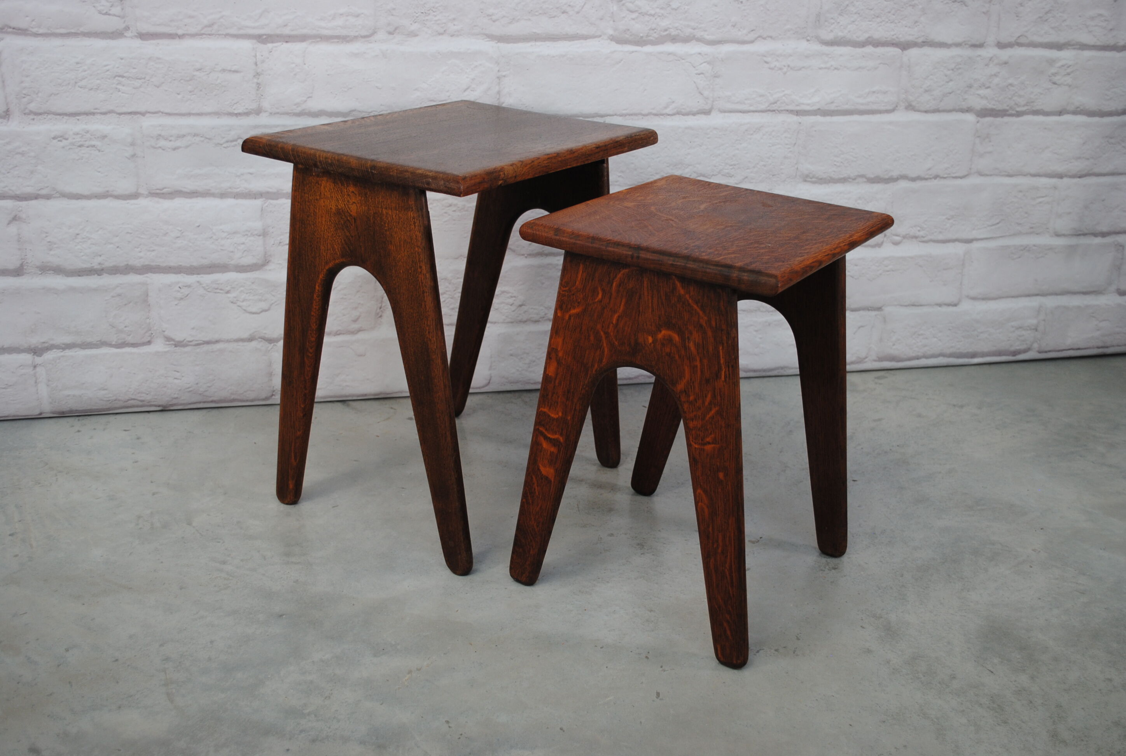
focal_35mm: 36
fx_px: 1128
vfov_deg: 37.0
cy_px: 378
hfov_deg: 53.0
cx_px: 563
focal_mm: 24
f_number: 4.5
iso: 200
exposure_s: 1/80
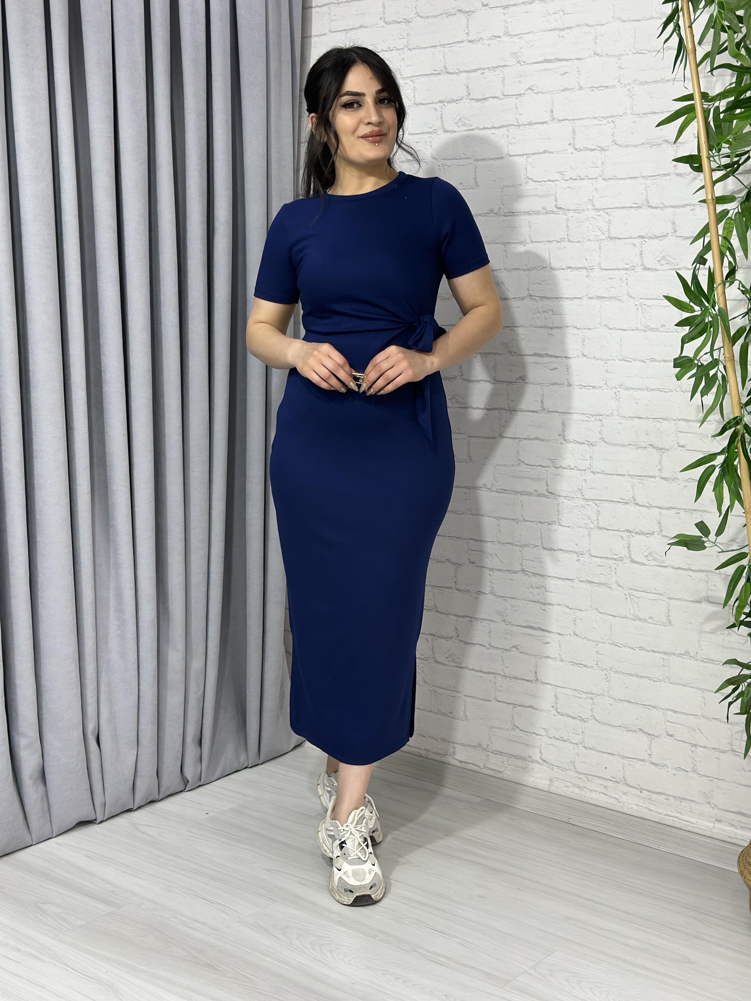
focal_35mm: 48
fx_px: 1388
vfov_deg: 39.7
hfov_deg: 30.3
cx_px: 376
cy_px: 500
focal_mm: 6.86
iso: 100
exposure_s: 1/100
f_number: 1.78
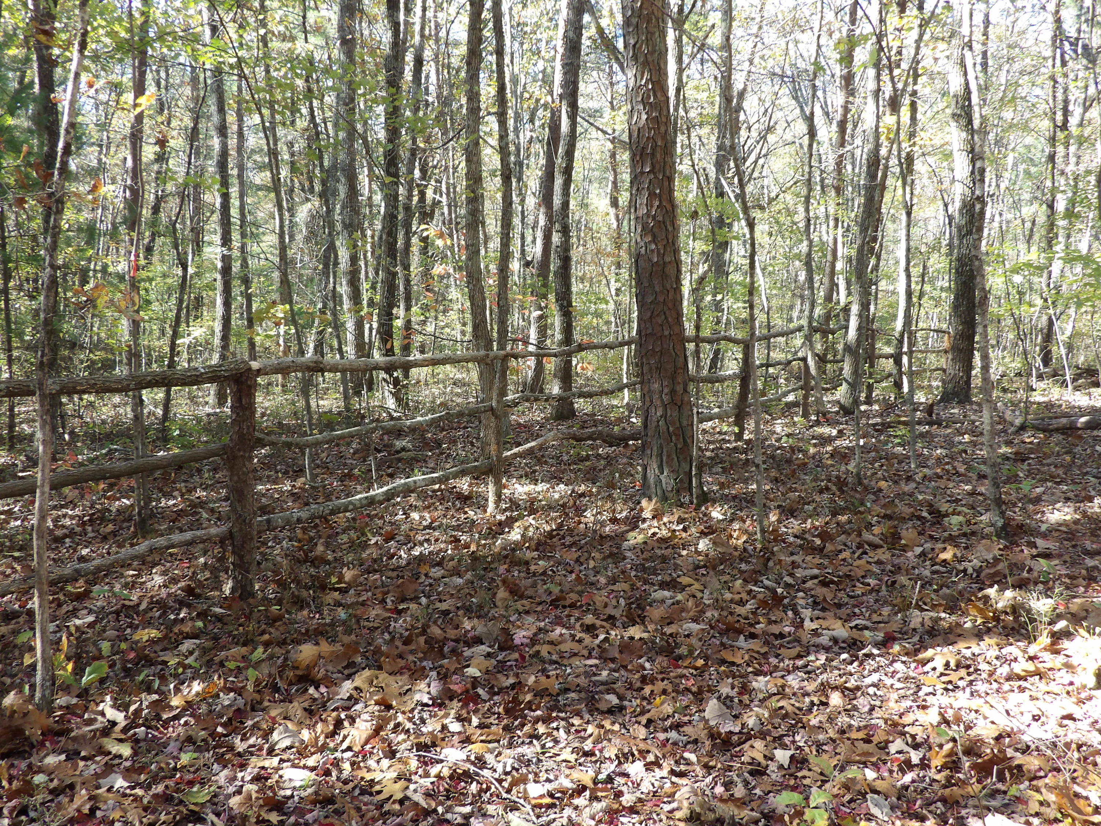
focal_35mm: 33
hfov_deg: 55.4
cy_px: 413
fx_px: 1050
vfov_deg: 42.9
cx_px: 550
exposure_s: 1/60
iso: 129
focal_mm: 5.9
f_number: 3.6
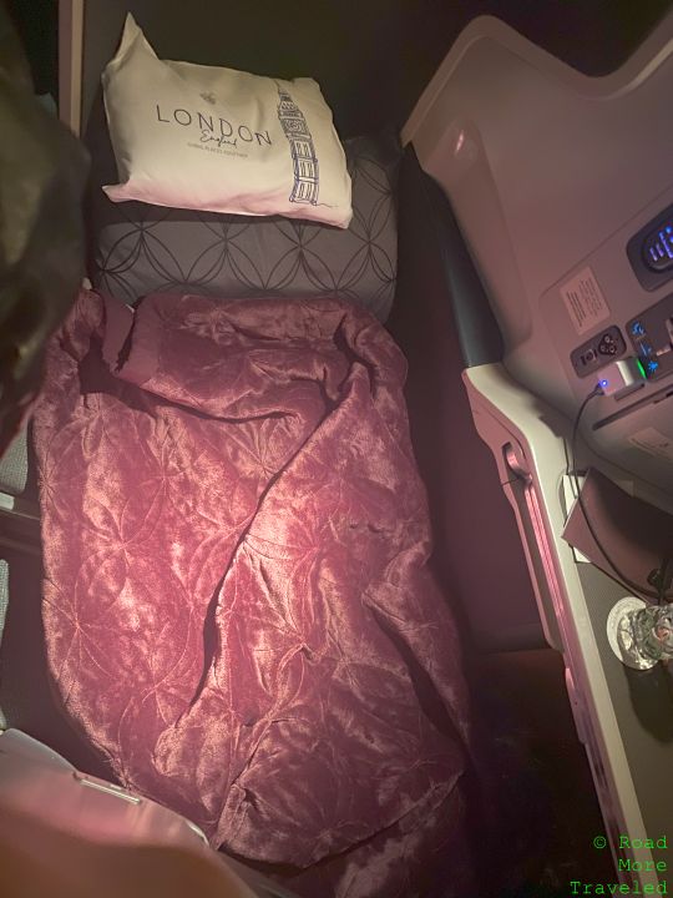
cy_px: 449
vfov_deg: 67.3
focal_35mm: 26
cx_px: 336
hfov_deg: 53.1
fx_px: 674
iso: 500
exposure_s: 1/7
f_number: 1.8
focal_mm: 4.25
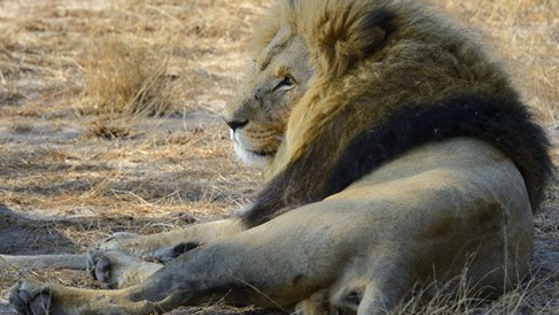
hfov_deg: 8.5
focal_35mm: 253
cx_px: 280
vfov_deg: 4.8
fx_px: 3752
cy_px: 141
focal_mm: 240
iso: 400
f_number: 9
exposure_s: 1/400
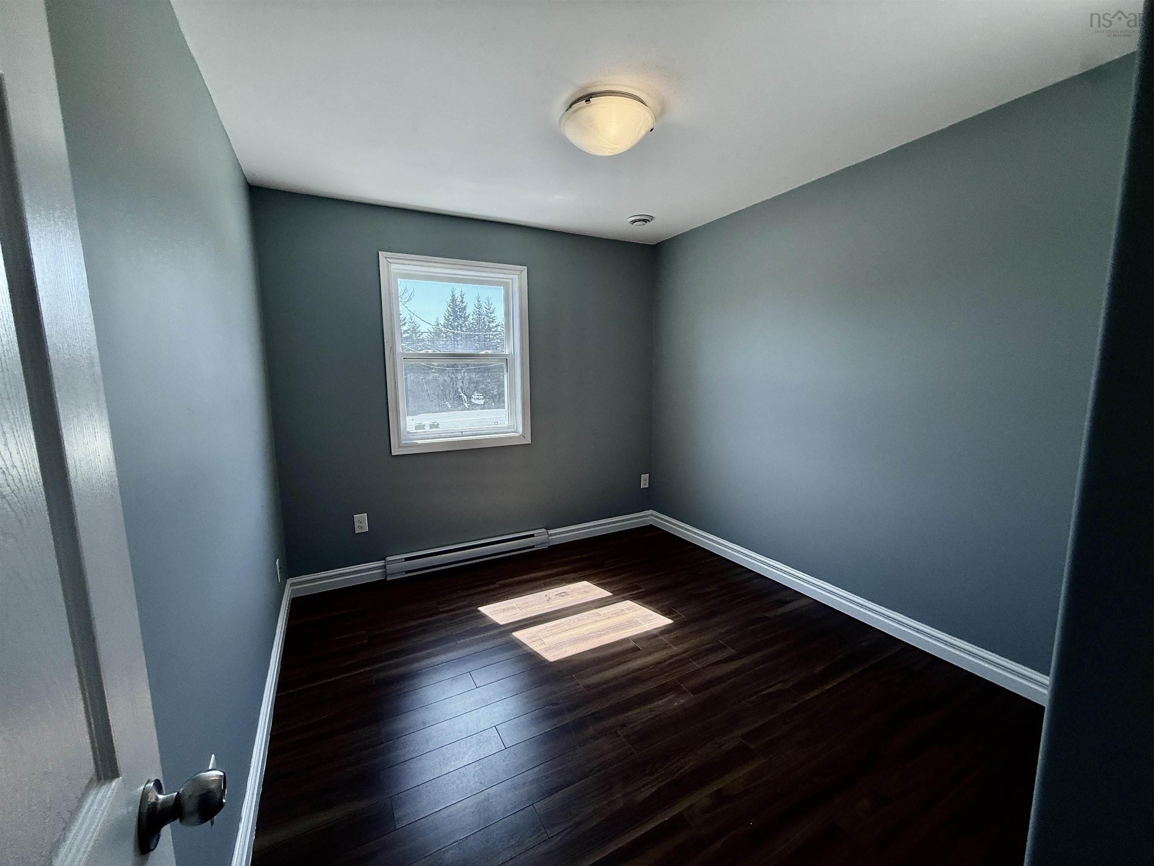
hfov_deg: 102.1
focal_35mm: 14
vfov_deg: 85.7
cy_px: 433
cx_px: 577
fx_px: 467
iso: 50
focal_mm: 2.22
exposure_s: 1/173
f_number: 2.2
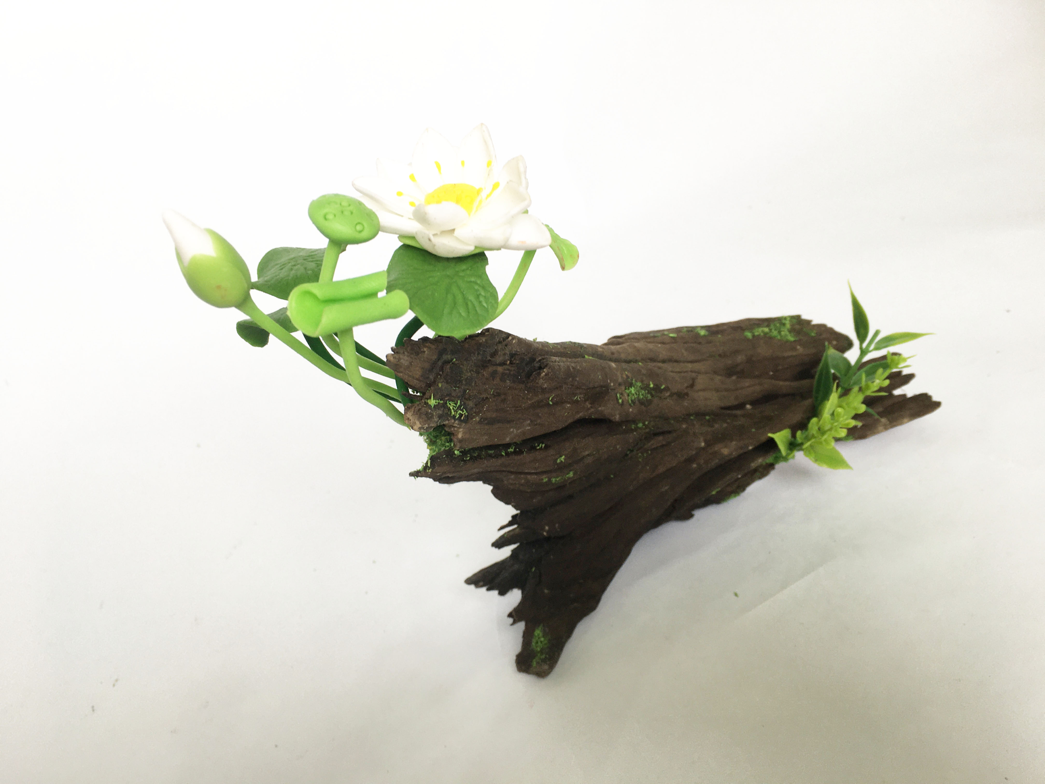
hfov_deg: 61.7
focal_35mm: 29
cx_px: 522
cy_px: 392
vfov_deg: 48.2
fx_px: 875
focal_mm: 4.15
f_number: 2.2
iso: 25
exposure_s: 1/50
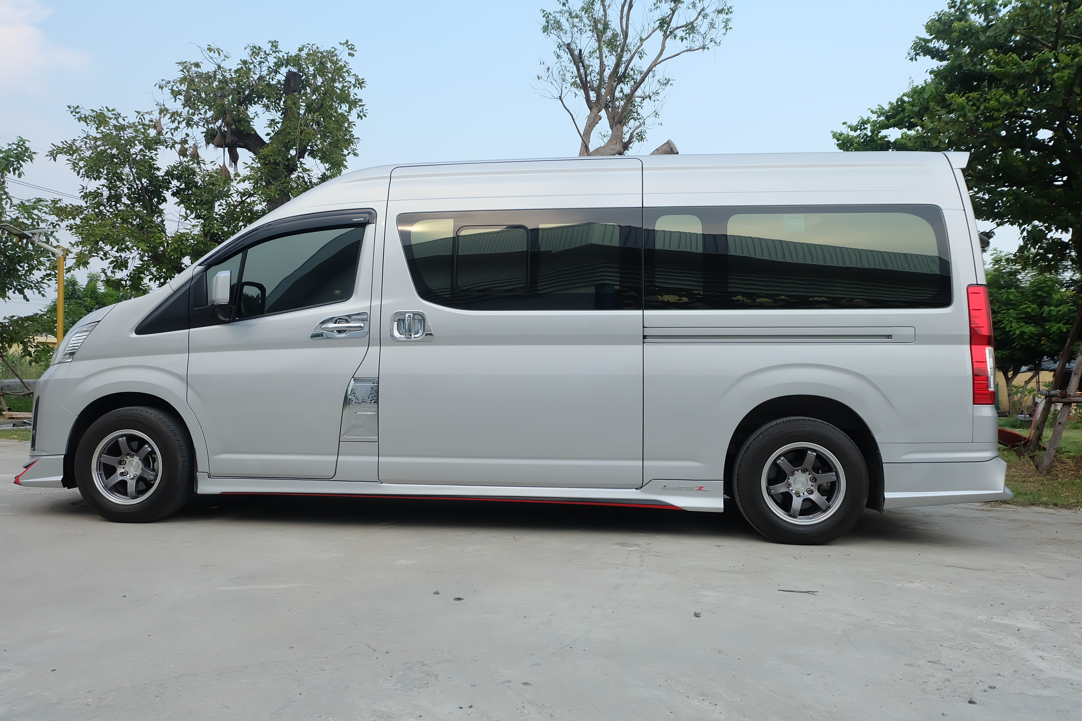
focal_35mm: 26
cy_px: 360
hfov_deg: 69.4
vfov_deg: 49.6
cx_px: 541
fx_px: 781
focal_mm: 17.5
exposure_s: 1/350
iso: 400
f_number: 5
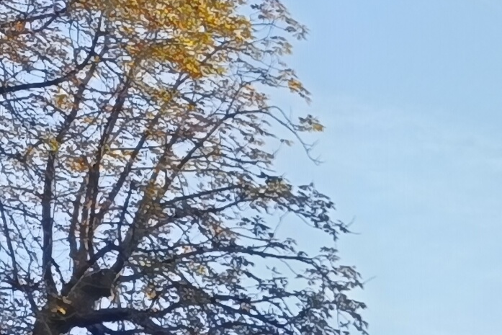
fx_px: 2413
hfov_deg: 10.3
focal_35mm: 173
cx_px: 1198
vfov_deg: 7.2
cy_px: 924
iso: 100
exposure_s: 1/116
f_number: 1.75
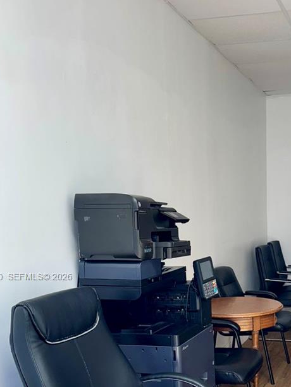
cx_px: 239
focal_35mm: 47
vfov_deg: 39.6
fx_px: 527
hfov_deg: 30.0
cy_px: 277
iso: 125
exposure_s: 1/120
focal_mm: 6.76
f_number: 1.78
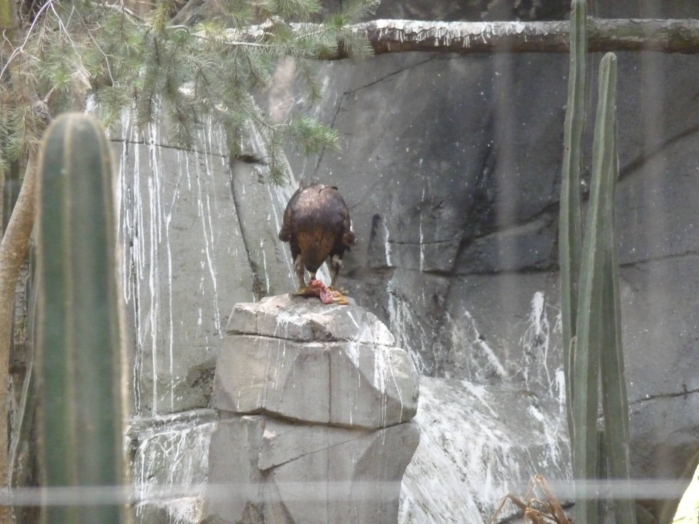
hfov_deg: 7.1
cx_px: 350
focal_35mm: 280
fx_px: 5654
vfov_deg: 5.3
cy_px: 262
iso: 800
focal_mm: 47
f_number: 4.9
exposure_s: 1/100
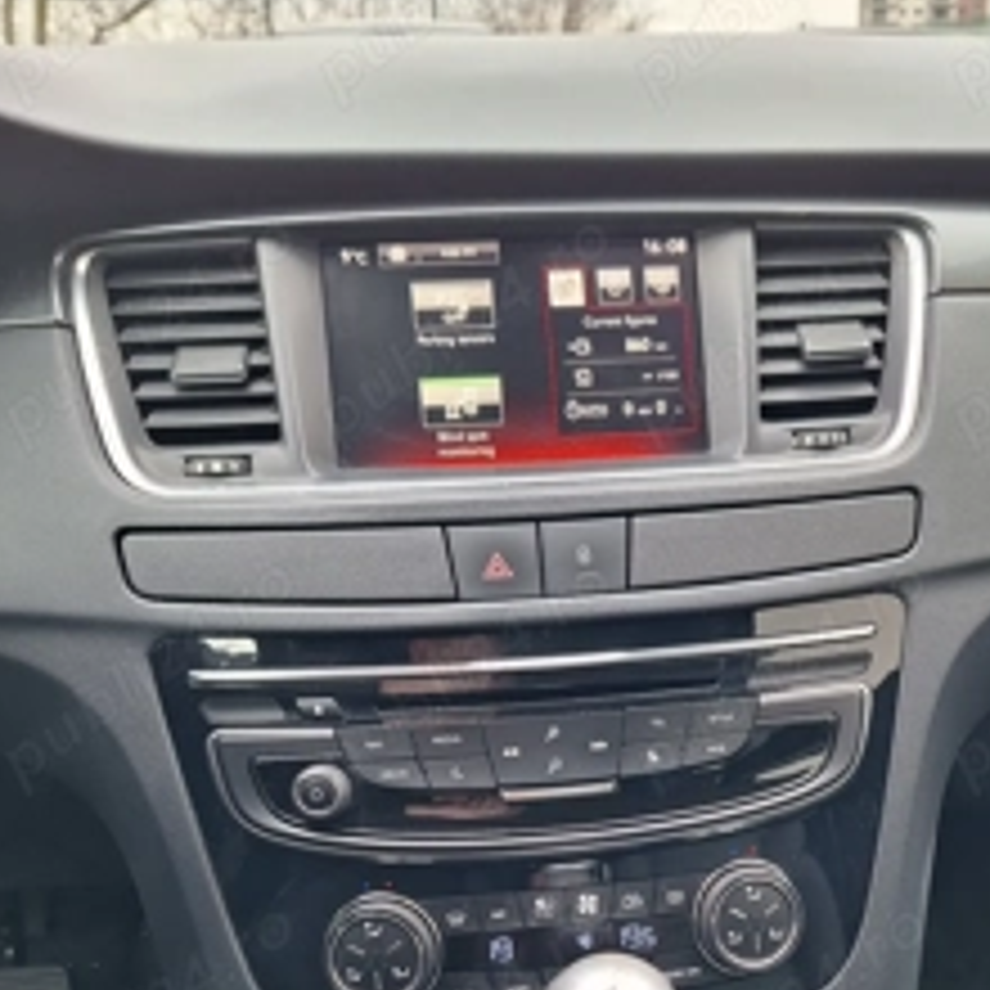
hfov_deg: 44.5
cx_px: 621
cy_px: 747
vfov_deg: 43.4
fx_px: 1197
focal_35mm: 37
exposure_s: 1/100
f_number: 1.8
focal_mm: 5.54
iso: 80
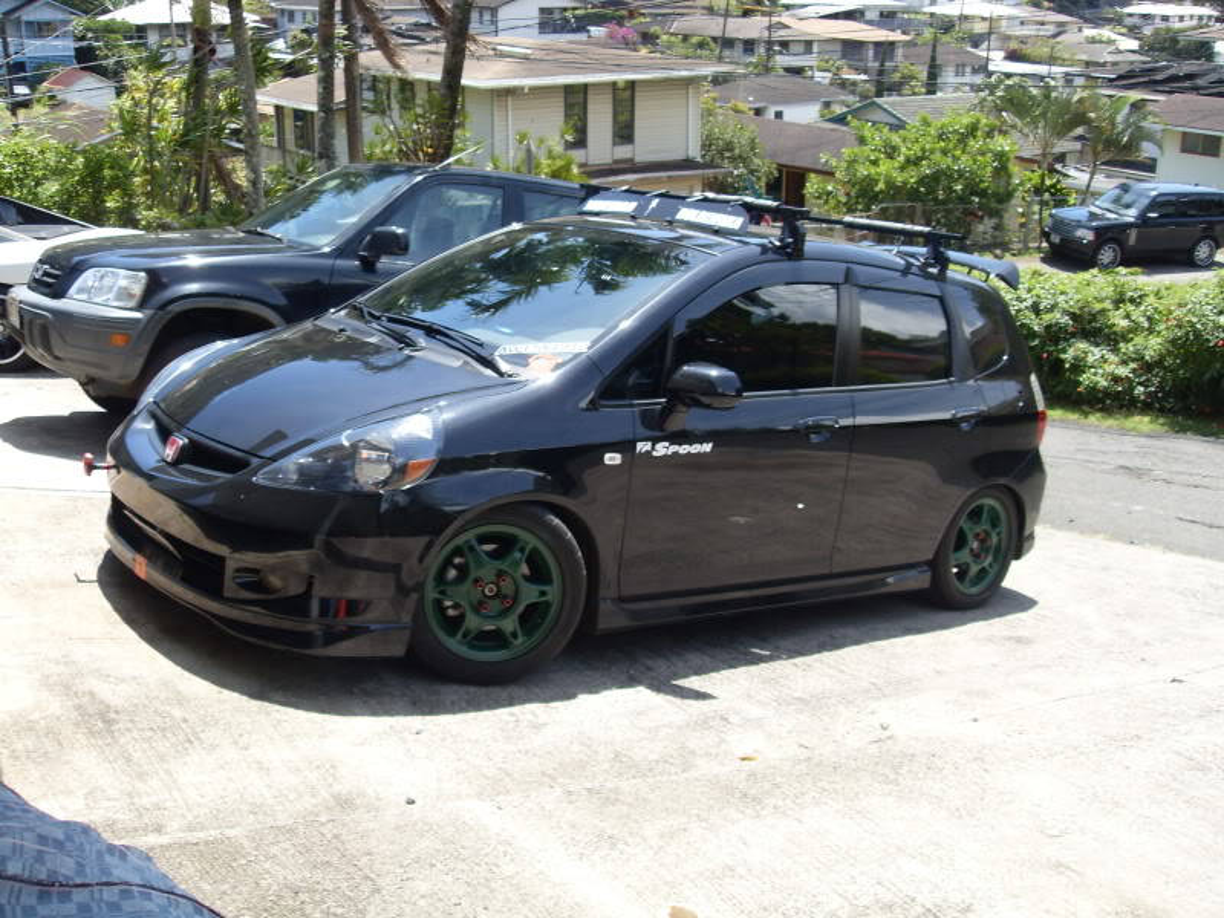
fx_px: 1238
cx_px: 612
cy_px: 459
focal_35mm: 35
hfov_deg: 52.6
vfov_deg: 40.7
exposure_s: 1/90
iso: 80
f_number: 7
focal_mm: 6.3
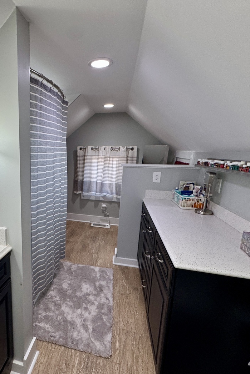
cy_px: 192
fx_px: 208
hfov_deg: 58.0
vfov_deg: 83.9
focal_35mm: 20
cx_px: 56
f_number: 2.2
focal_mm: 2.22
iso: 125
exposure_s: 1/120
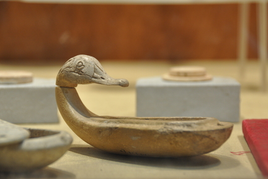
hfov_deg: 17.9
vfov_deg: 12.0
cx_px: 136
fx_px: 852
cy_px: 90
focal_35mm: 115
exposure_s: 1/25
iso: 500
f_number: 5
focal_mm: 75
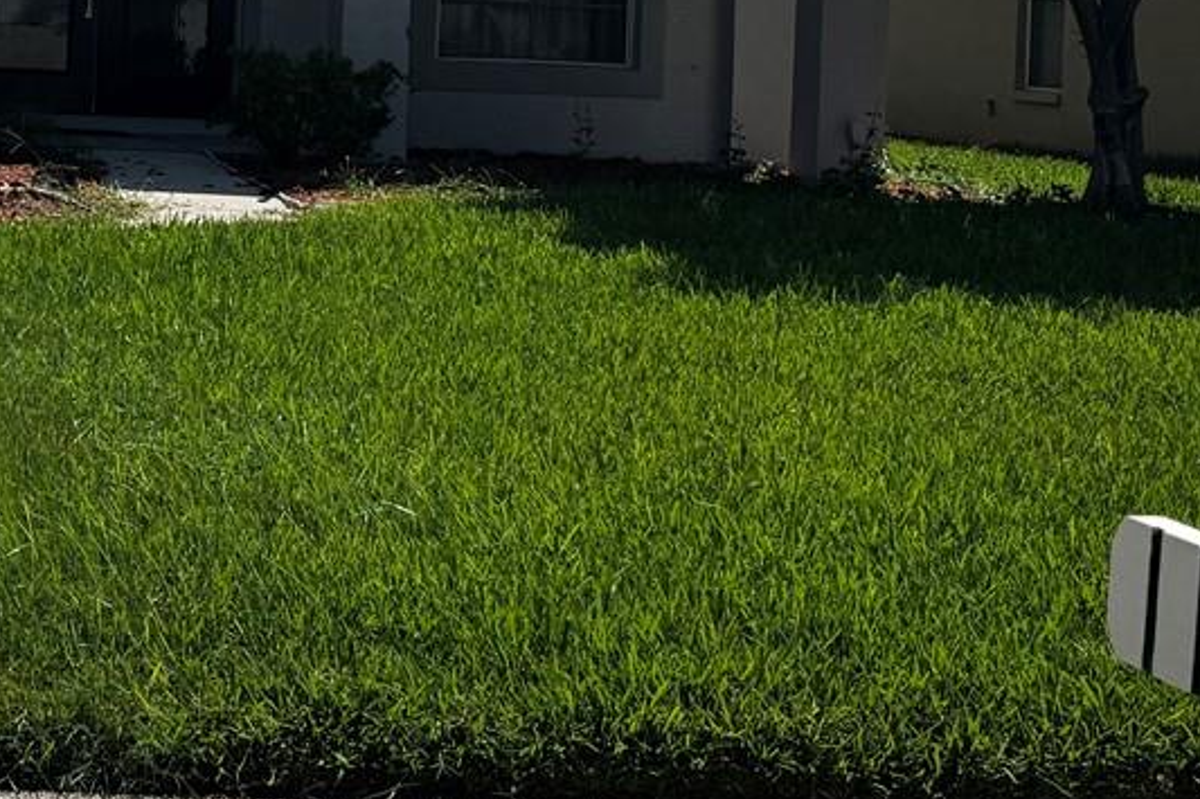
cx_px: -155
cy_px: -32
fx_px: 2499
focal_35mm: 75
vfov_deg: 17.7
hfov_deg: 24.9
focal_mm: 6.76
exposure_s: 1/7092
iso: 80
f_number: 1.78
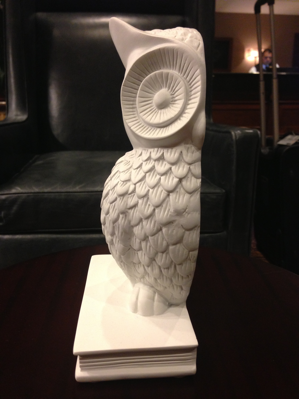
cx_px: 150
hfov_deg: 42.9
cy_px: 200
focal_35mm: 33
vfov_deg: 55.4
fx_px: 380
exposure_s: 1/20
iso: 250
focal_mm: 4.13
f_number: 2.4
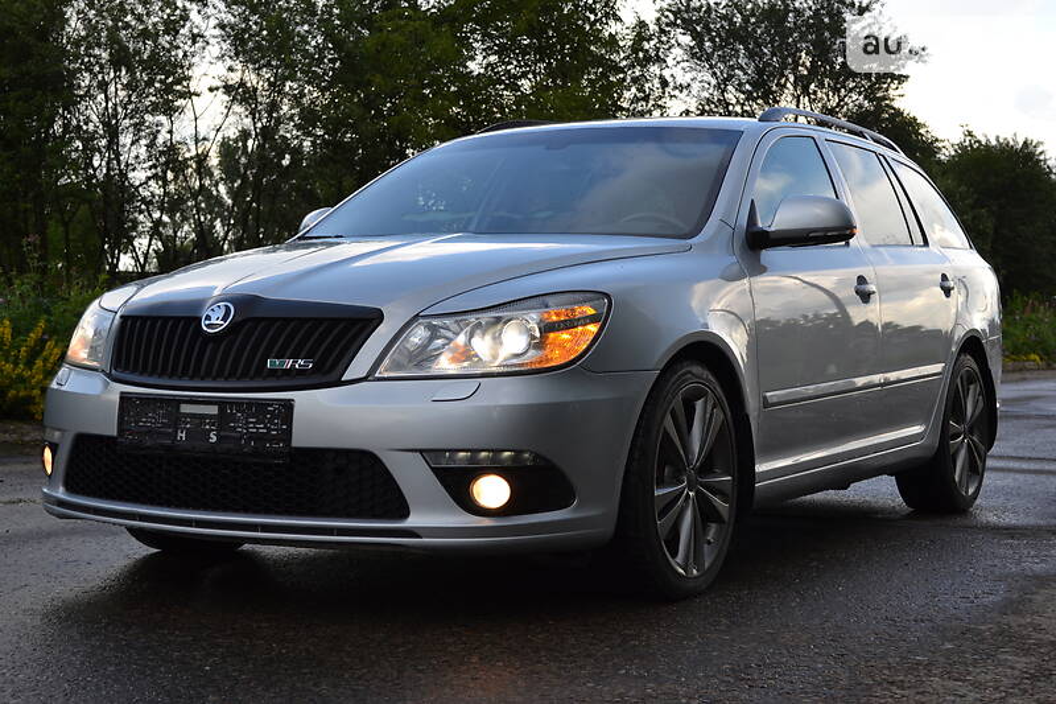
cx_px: 528
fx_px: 1672
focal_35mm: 57
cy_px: 352
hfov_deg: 35.1
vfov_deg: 23.8
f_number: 5.6
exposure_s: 1/125
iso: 100
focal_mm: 38
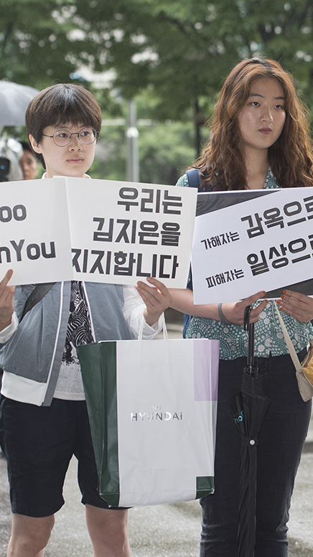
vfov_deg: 17.7
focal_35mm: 121
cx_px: 230
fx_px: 1787
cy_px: 257
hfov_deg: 10.0
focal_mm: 70
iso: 1000
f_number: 4
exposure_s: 1/250
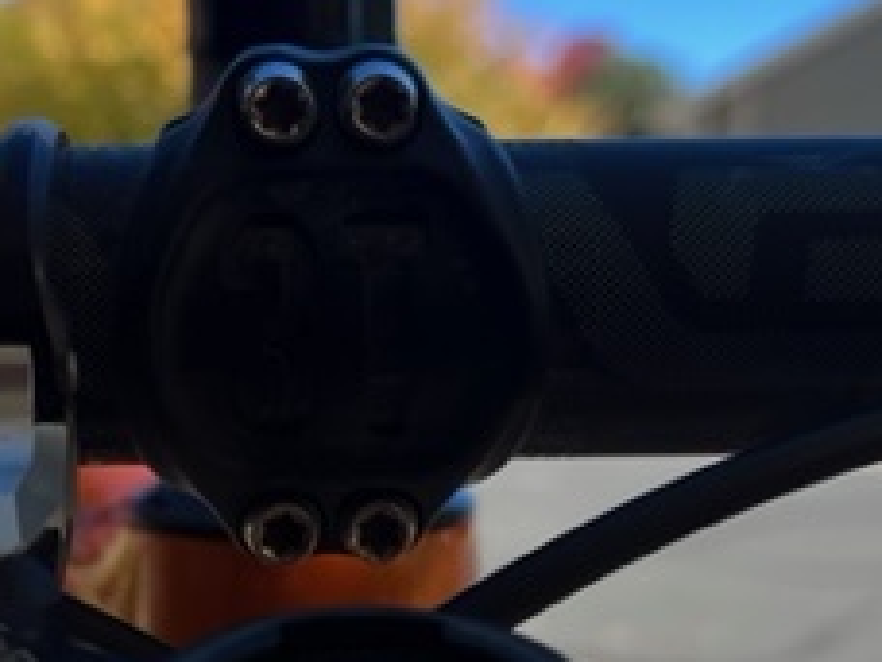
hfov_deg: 26.5
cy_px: 430
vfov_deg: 20.1
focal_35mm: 73
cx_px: 294
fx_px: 1860
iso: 50
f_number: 1.6
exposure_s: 1/1558
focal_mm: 5.1
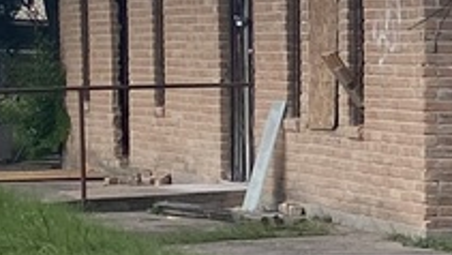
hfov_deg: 8.7
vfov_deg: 6.3
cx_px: 1455
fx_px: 2315
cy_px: 253
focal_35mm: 193
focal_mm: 4.25
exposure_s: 1/702
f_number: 1.8
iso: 32
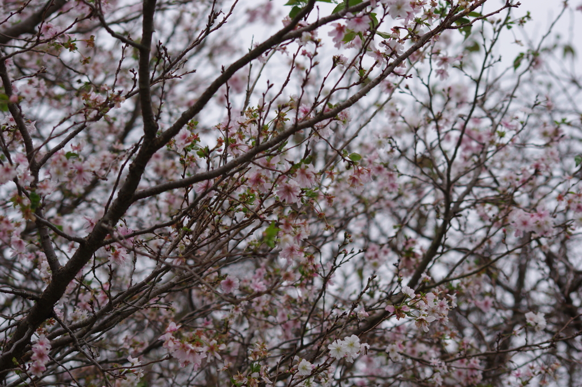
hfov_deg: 19.5
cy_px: 194
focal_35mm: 105
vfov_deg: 13.0
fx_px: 1695
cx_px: 291
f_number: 6.3
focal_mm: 70
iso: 100
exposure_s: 1/200
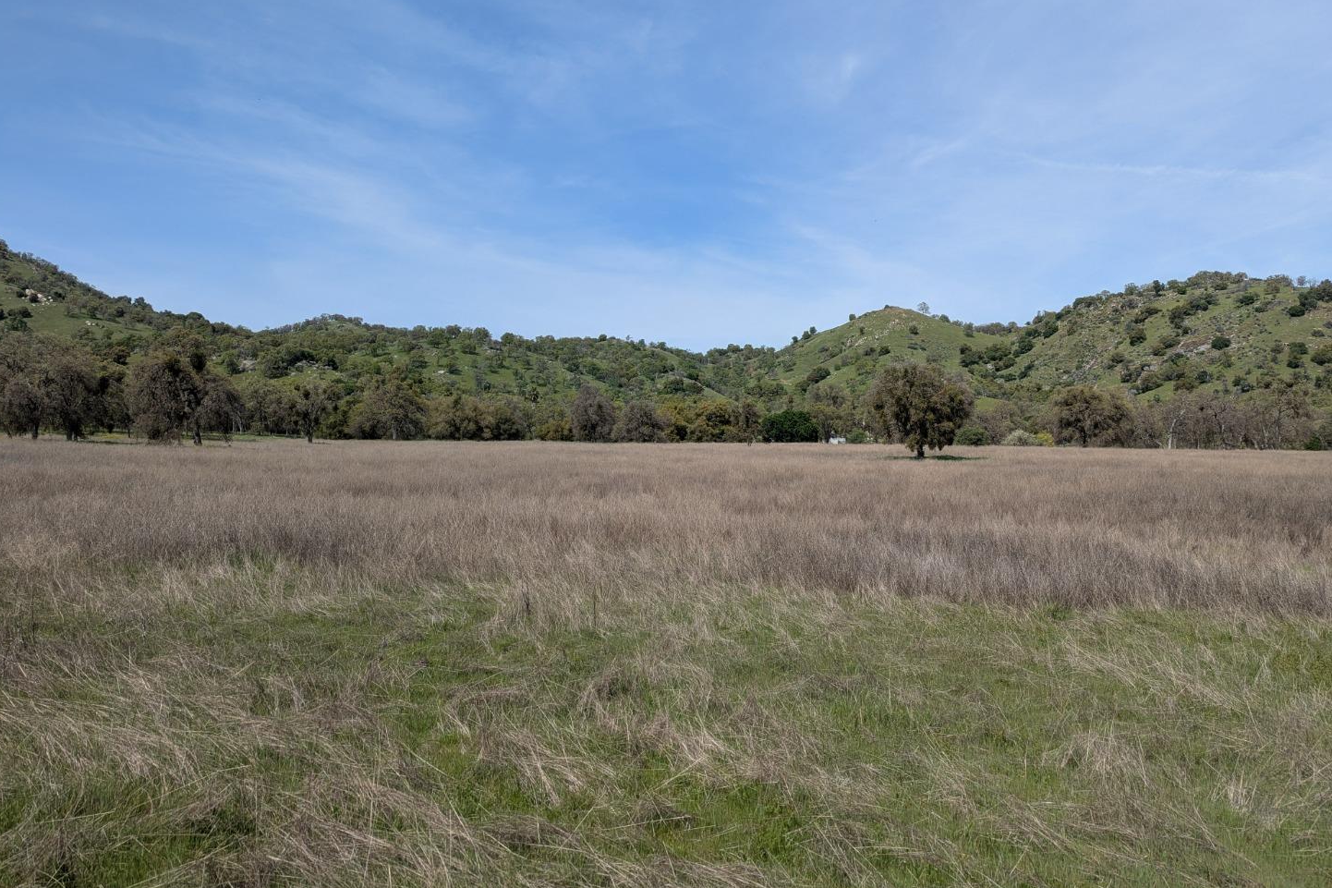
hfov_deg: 69.4
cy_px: 399
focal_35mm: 26
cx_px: 682
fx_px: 962
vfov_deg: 49.5
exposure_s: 1/2217
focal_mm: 6.81
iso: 43
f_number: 1.85
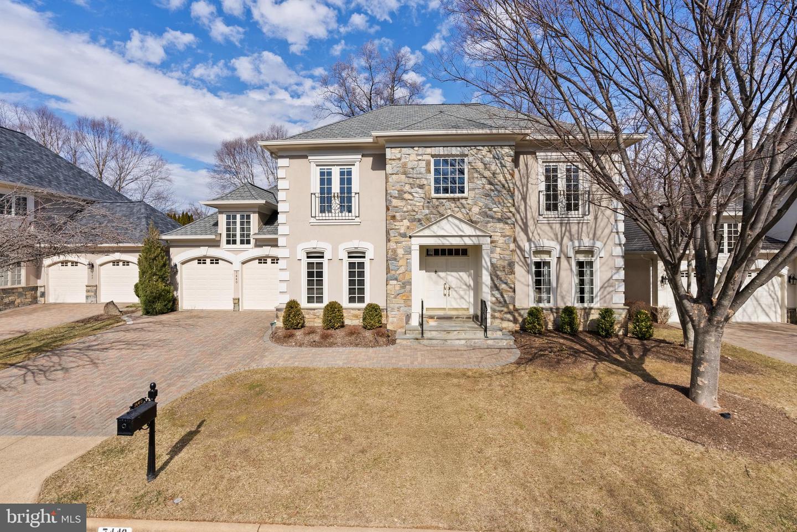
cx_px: 398
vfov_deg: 73.8
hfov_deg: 96.7
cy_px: 266
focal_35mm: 16
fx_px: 354
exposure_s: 1/320
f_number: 8
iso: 125
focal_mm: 16
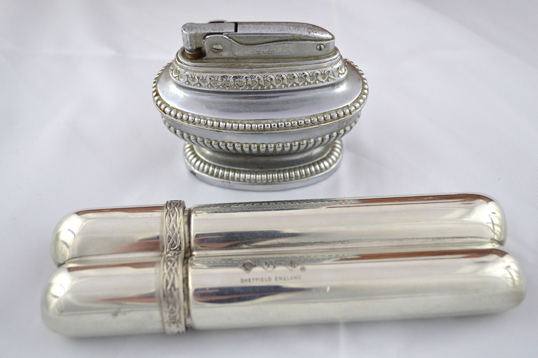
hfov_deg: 41.1
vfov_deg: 28.0
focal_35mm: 48
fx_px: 717
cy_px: 179
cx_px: 269
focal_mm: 32
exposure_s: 1/60
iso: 400
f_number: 5.6
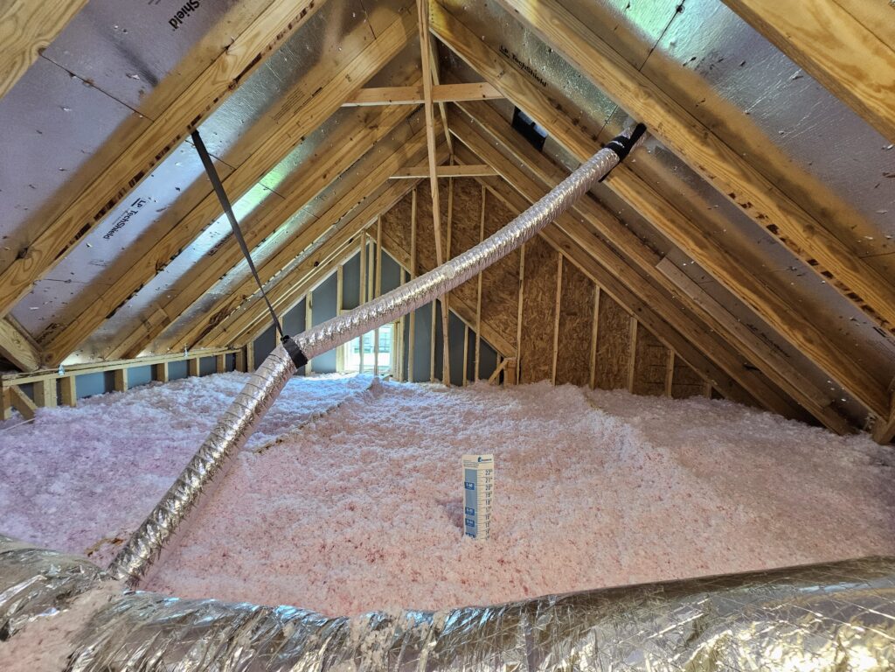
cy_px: 336
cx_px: 448
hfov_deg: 106.2
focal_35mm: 13
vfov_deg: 89.9
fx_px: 336
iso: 400
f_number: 2.2
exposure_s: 1/30
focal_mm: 2.2
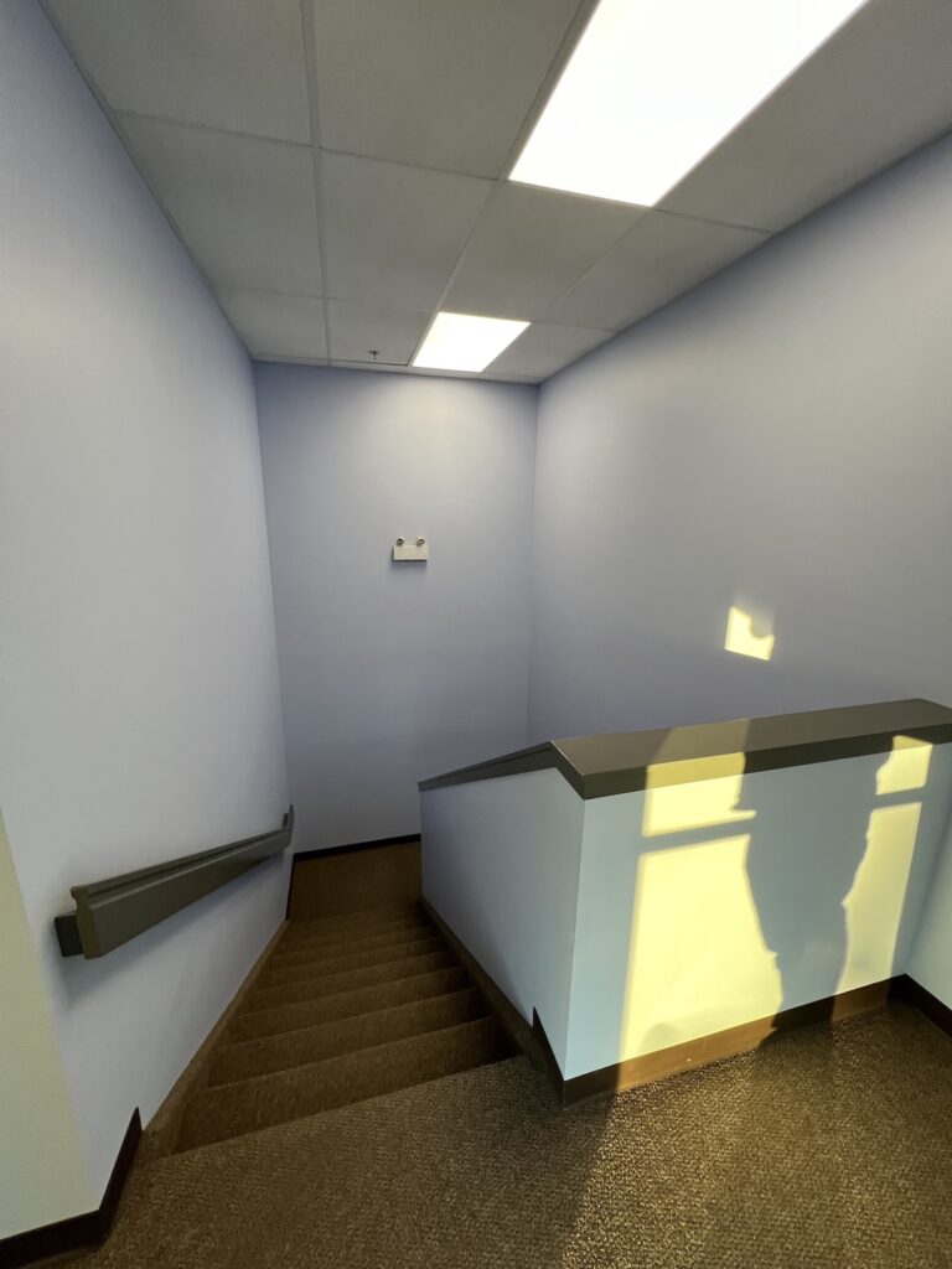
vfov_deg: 106.2
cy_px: 634
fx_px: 477
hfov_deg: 89.9
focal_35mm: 13
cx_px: 476
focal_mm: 1.57
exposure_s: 1/120
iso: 160
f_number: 1.8
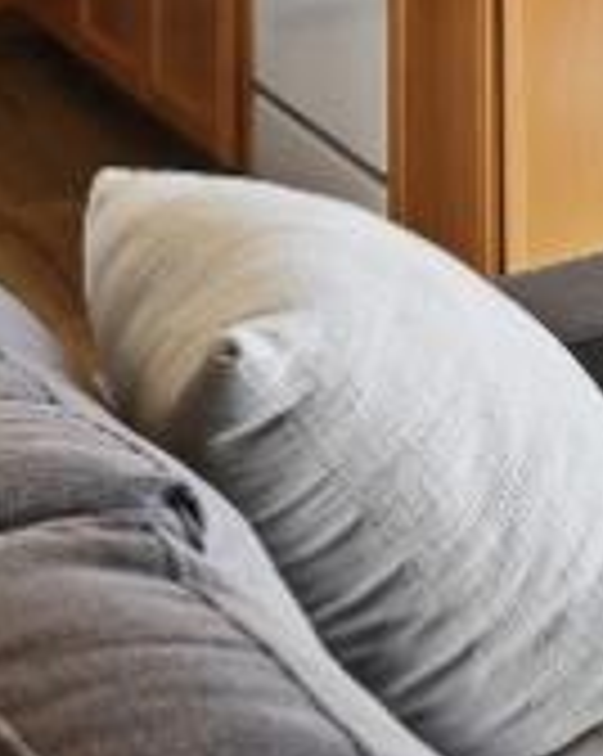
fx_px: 2816
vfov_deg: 13.3
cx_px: 2070
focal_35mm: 126
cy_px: -718
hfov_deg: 8.8
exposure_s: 1/2000
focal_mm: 15
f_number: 10
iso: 800
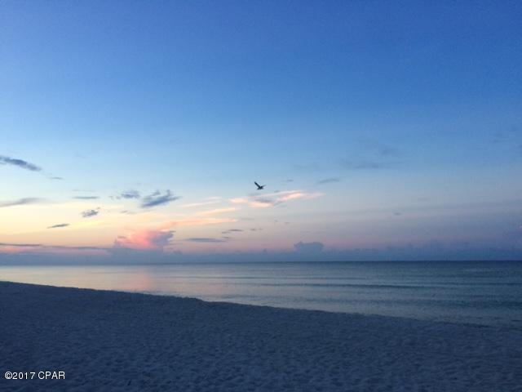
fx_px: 437
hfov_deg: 61.7
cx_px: 261
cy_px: 196
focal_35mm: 29
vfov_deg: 48.2
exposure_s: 1/40
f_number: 2.2
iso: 40
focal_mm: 4.15
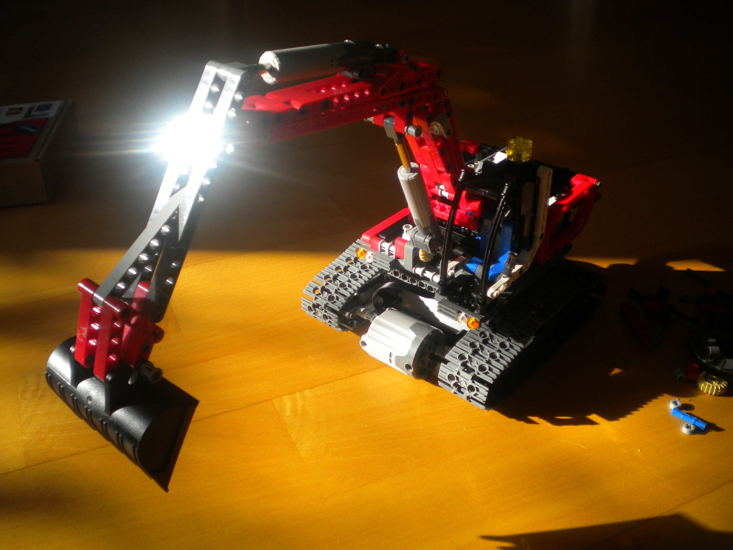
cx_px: 366
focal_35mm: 35
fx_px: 741
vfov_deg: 40.7
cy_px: 275
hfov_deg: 52.6
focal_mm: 6.3
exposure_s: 1/242
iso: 80
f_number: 3.1
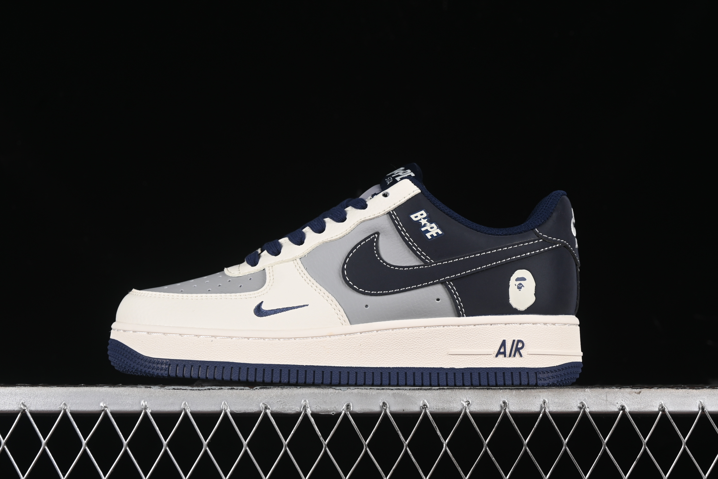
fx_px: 1496
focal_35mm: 75
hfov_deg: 27.0
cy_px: 240
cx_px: 359
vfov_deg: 18.2
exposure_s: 1/80
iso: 160
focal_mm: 50
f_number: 8
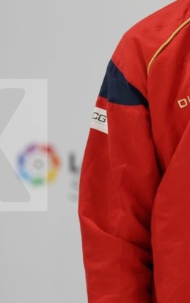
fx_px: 4850
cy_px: 145
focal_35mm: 586
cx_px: 226
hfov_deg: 2.2
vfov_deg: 3.6
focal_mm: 200
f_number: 2.8
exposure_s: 1/250
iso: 1000
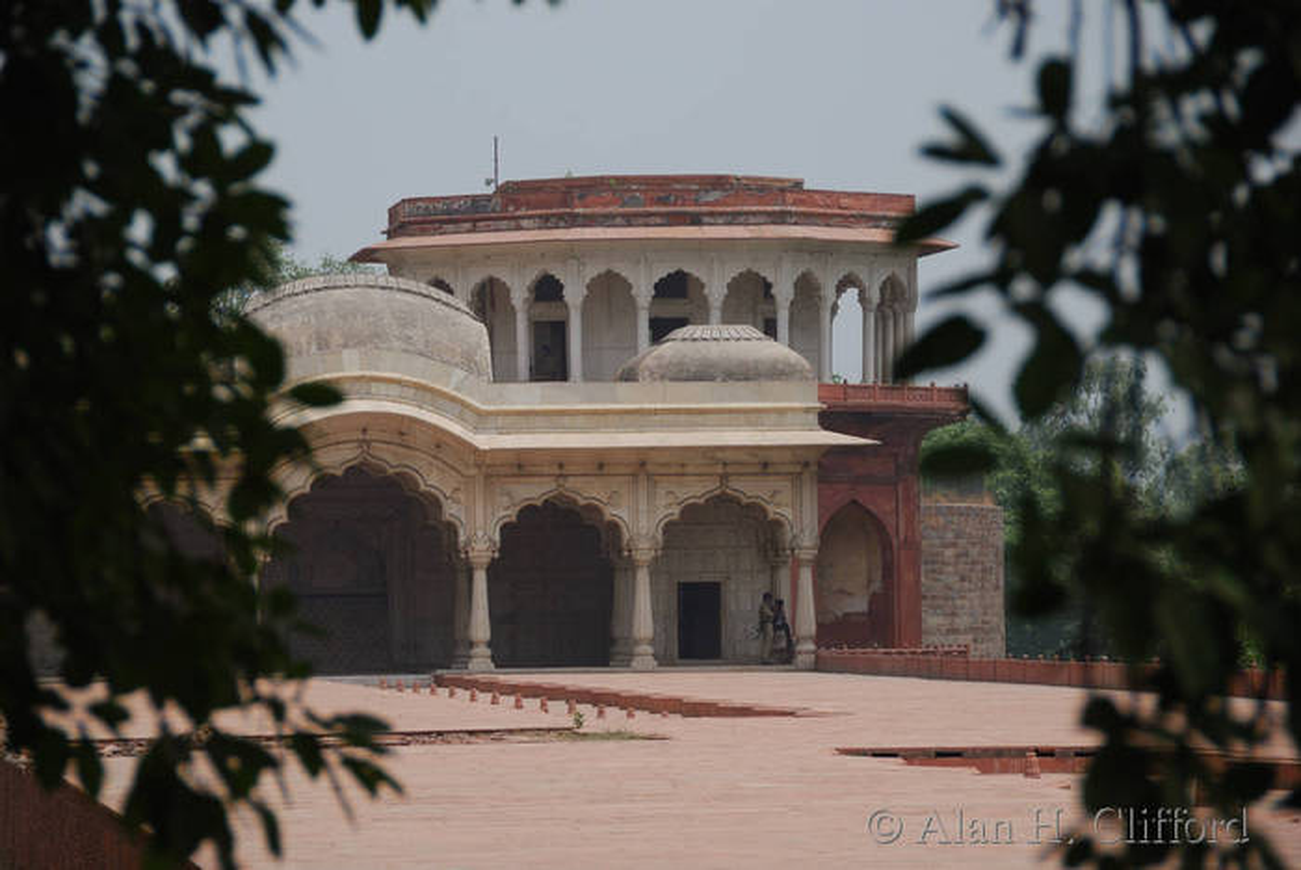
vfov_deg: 7.1
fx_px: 7053
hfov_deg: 10.5
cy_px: 435
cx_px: 650
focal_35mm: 195
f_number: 5.6
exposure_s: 1/500
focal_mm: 130
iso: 100
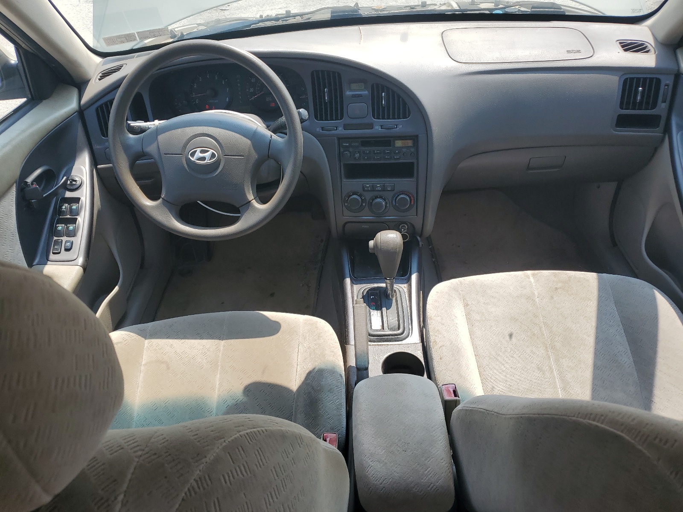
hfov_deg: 67.3
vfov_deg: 53.1
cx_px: 342
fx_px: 513
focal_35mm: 26
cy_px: 256
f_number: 1.5
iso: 50
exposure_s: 1/1000
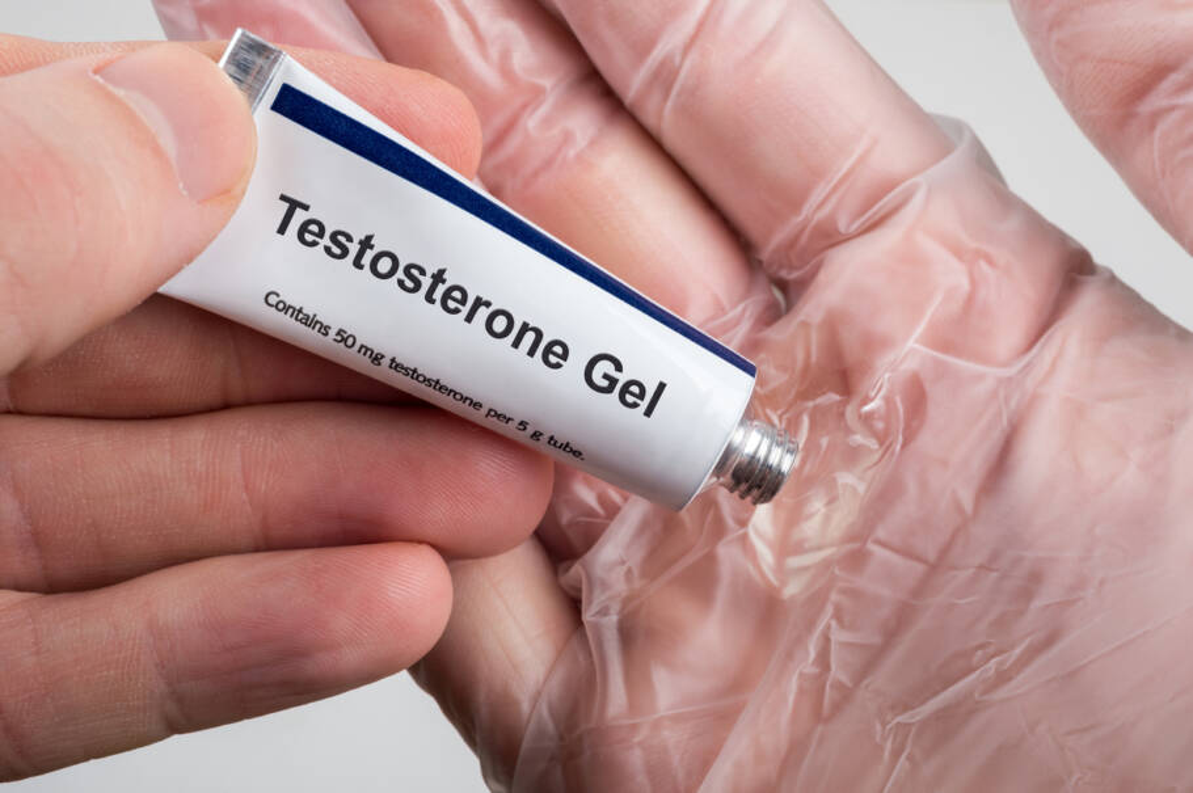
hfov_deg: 39.6
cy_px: 396
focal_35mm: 50
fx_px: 1655
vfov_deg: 26.9
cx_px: 596
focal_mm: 50
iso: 100
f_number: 16
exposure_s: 1/50
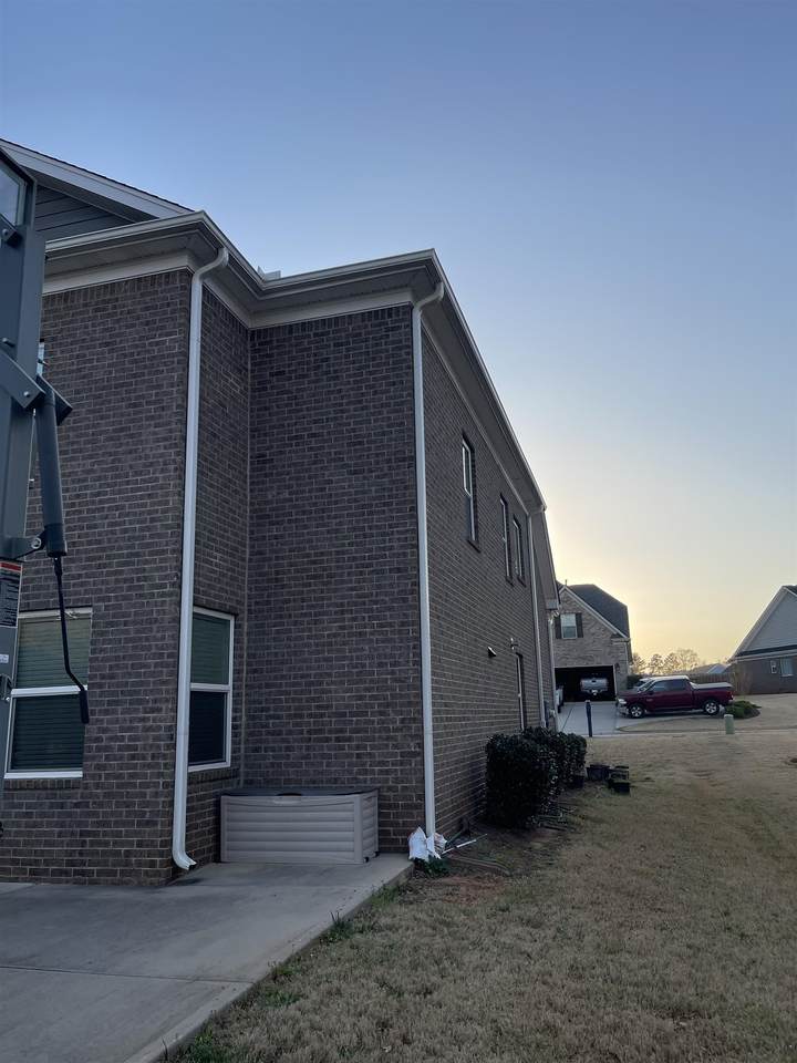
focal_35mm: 25
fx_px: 767
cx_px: 398
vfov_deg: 69.4
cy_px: 532
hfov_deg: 54.9
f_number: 1.6
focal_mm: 5.1
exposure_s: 1/1439
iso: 32
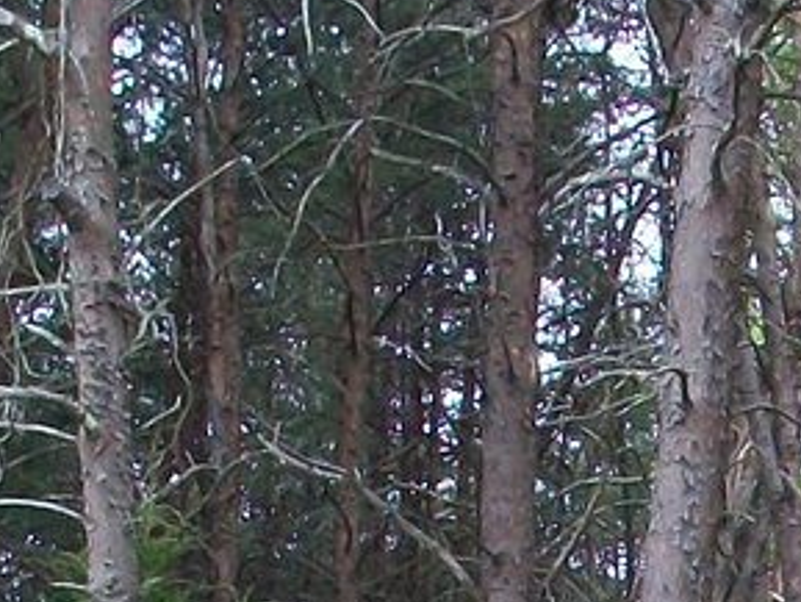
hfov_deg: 10.9
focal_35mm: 178
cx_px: 922
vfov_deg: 7.9
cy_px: 1264
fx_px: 4121
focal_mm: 5.7
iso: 80
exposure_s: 1/80
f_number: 2.8
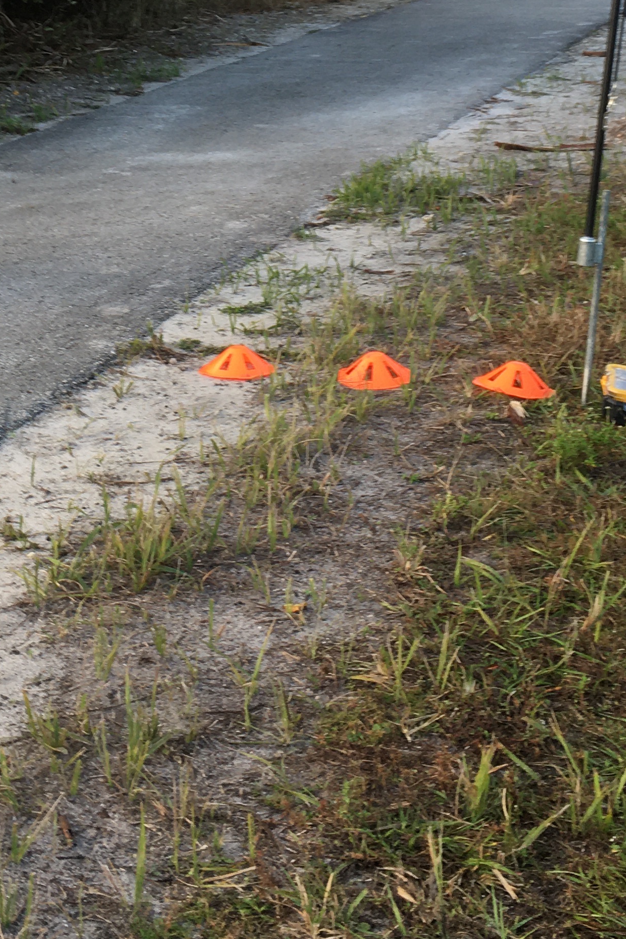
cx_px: 146
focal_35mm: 66
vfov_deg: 29.5
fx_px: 1722
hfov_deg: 20.4
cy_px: 135
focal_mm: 4.15
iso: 32
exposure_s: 1/120
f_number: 2.2
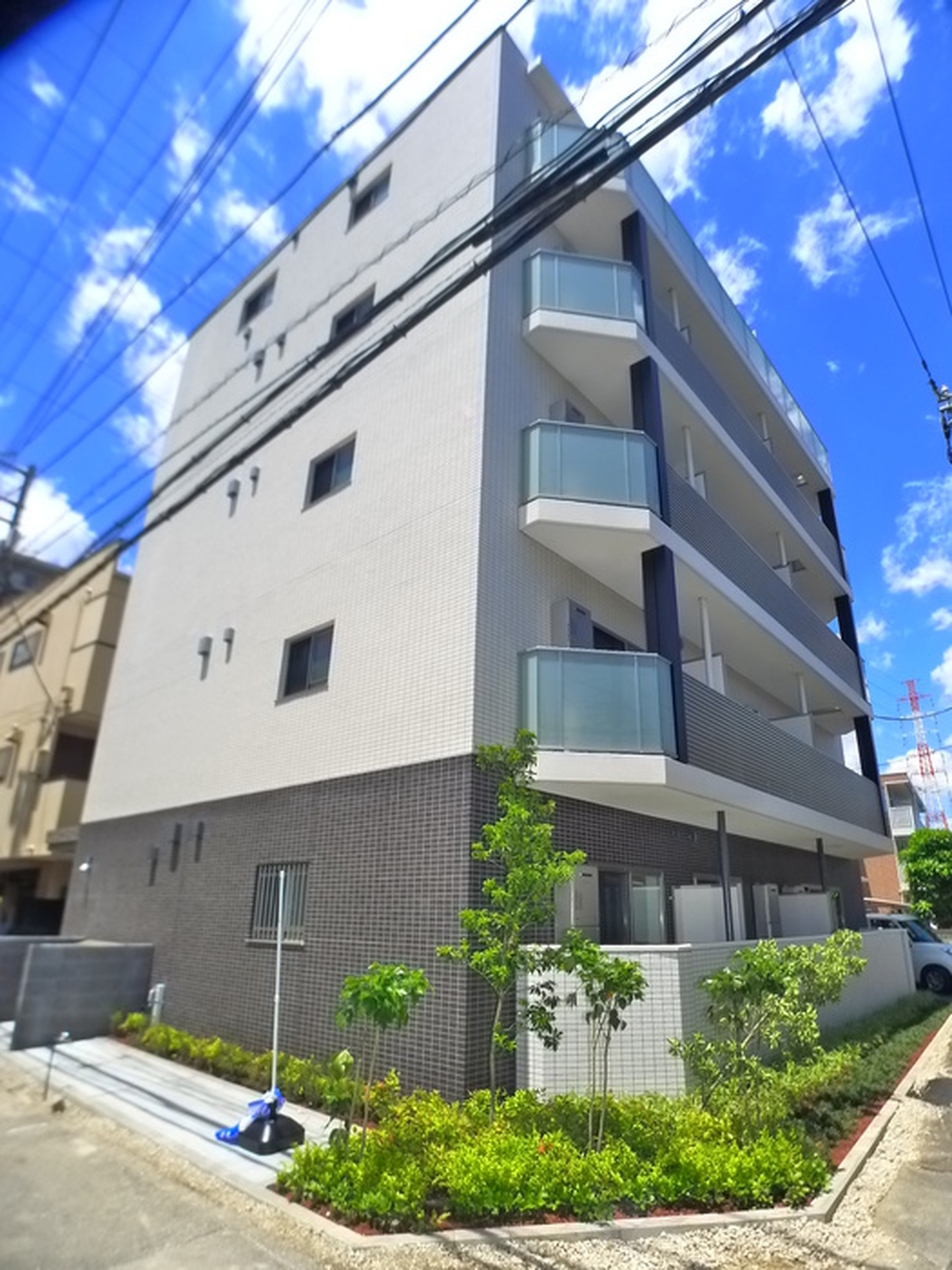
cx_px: 476
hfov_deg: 56.8
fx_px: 880
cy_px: 635
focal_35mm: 24
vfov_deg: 71.6
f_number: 4
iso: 400
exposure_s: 1/640
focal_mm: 5.1
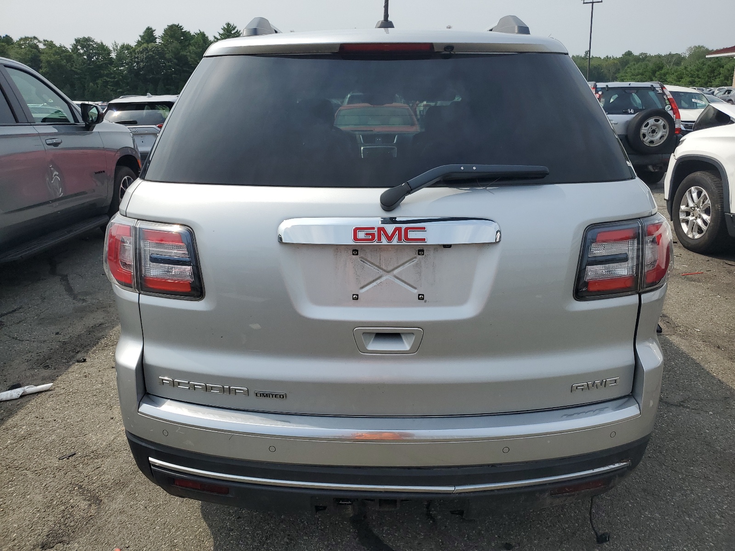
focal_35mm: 26
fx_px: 552
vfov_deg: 53.1
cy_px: 276
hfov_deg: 67.3
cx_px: 368
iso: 50
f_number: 1.5
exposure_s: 1/5000
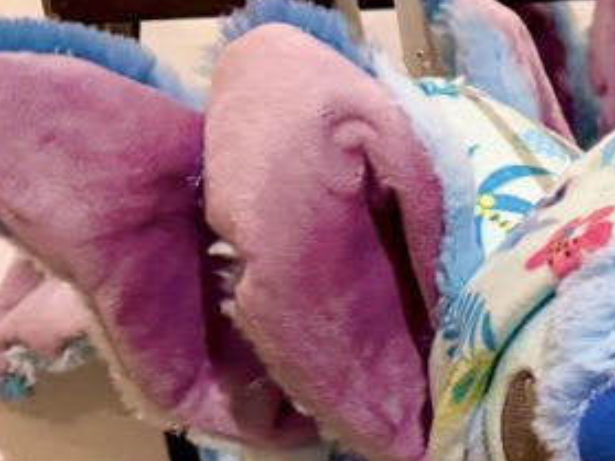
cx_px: 1005
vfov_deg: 15.6
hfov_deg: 18.7
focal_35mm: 88
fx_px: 1563
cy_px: 666
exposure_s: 1/60
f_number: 1.78
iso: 640
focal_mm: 6.76
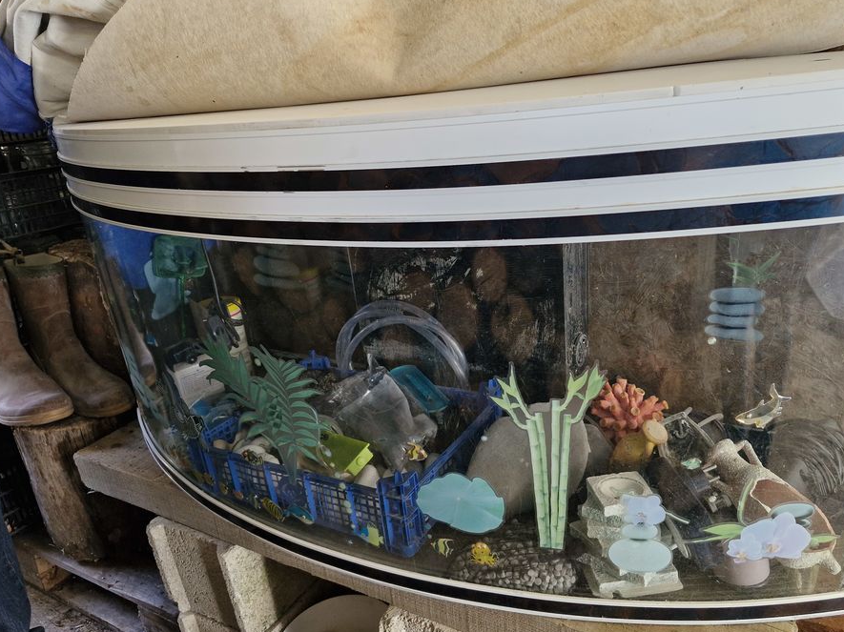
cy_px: 331
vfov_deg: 53.0
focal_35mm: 26
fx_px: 634
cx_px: 449
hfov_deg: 67.3
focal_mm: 5.54
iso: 320
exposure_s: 1/100
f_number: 1.8
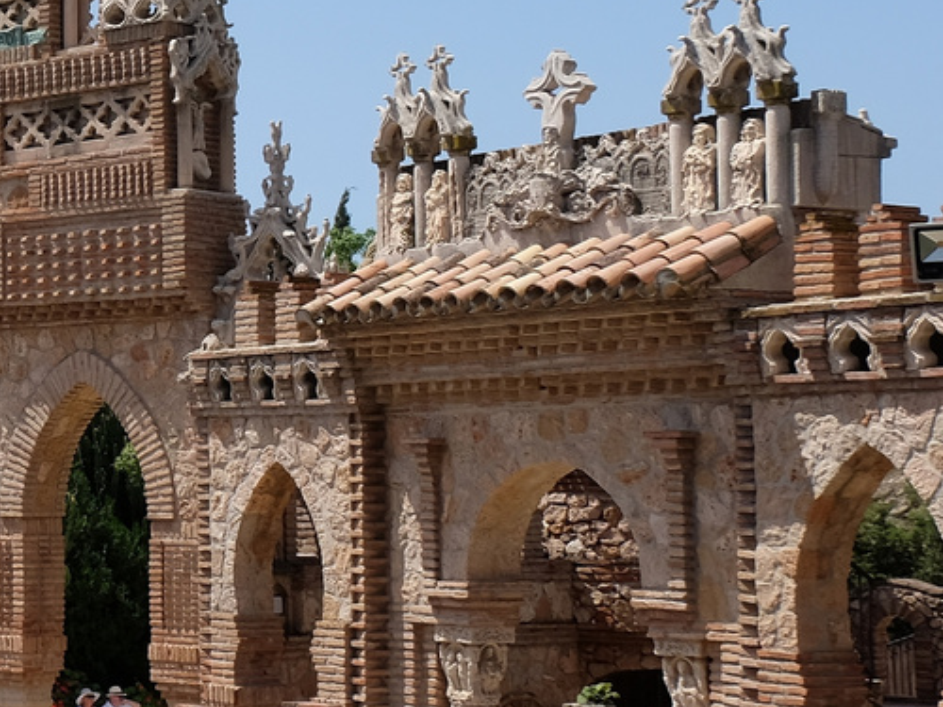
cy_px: 334
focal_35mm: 84
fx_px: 2288
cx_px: -457
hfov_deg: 20.2
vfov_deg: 17.6
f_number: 8
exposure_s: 1/400
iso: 200
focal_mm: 18
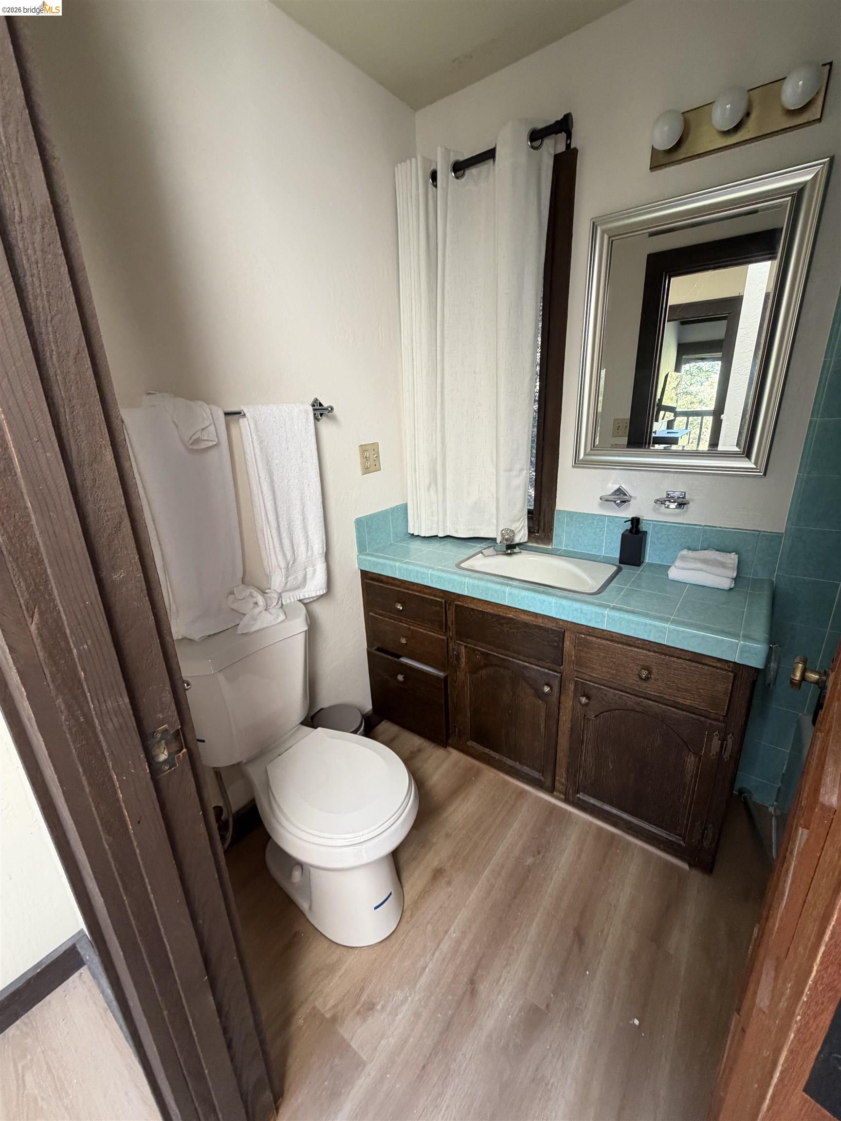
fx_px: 454
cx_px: 420
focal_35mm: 14
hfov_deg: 85.7
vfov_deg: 102.1
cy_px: 560
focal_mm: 2.22
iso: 320
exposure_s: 1/94
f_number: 2.2
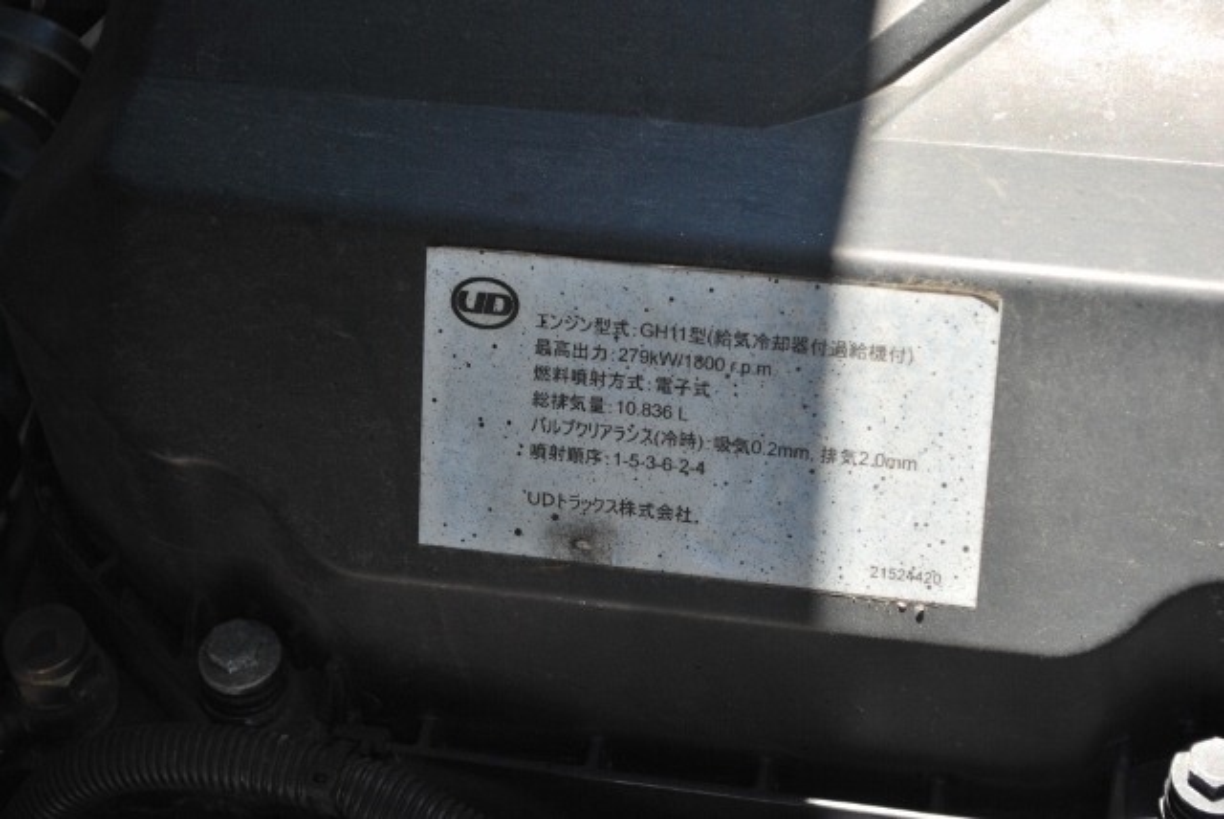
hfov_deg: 24.6
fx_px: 2807
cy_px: 410
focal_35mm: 82
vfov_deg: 16.6
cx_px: 612
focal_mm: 55
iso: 110
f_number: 5.6
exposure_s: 1/125
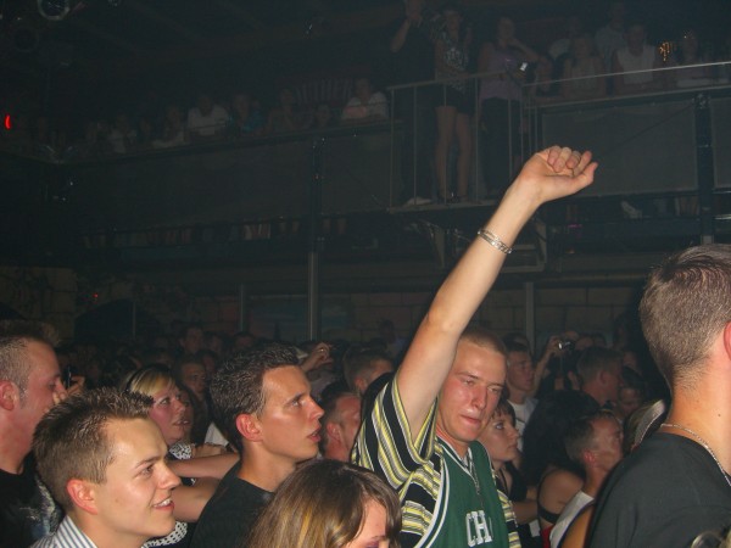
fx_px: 802
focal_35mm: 38
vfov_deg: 37.7
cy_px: 274
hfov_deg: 49.0
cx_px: 366
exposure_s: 1/60
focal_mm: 7.9
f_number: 2.8
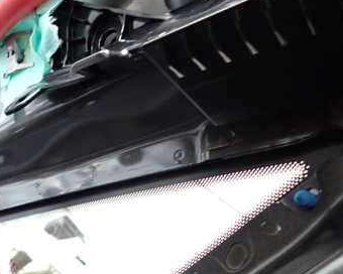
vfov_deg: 34.0
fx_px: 437
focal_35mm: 43
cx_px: 118
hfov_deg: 42.4
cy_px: 213
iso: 400
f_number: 2
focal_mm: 4.5
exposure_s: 1/30
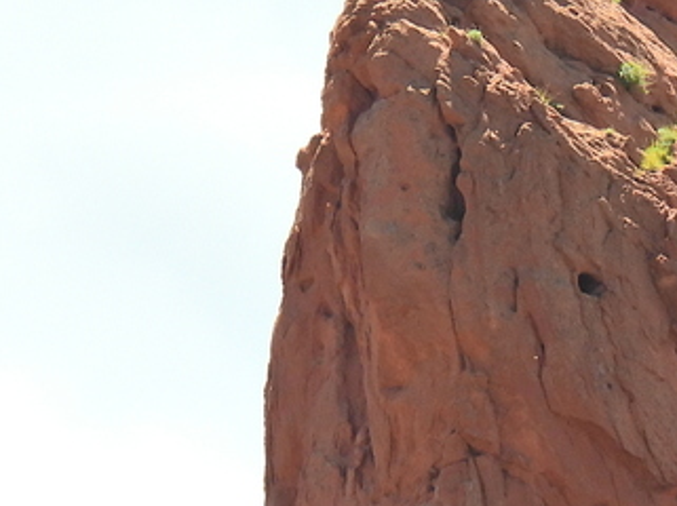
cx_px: 1114
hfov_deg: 1.7
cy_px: 770
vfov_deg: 1.2
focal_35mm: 1198
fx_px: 23404
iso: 100
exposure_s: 1/400
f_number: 5
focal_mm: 53.5
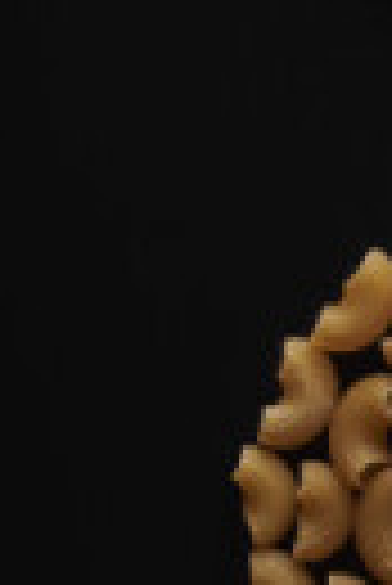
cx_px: 1627
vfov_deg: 6.7
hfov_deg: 4.2
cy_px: 72
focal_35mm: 307
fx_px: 5001
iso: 100
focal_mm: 50
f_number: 8
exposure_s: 1/100
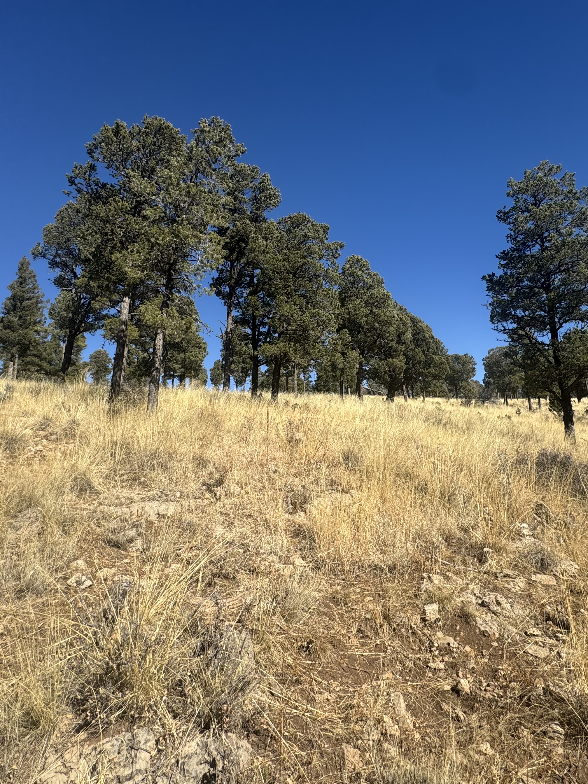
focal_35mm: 21
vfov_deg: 78.9
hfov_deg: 62.9
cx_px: 350
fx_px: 476
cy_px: 364
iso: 50
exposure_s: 1/1789
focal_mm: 2.22
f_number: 2.2
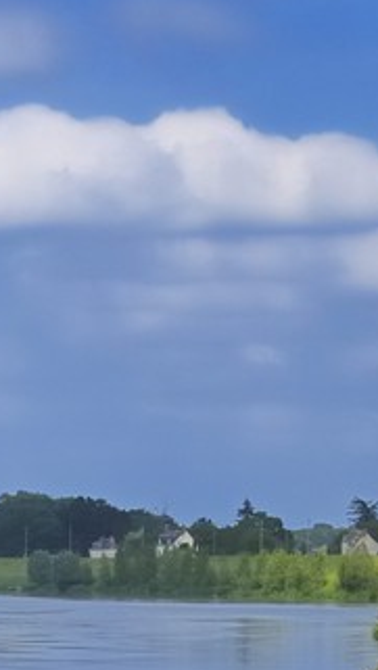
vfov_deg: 7.0
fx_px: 5282
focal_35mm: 297
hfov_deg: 4.0
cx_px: -587
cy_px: 1417
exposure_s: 1/160
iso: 100
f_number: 10
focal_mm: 38
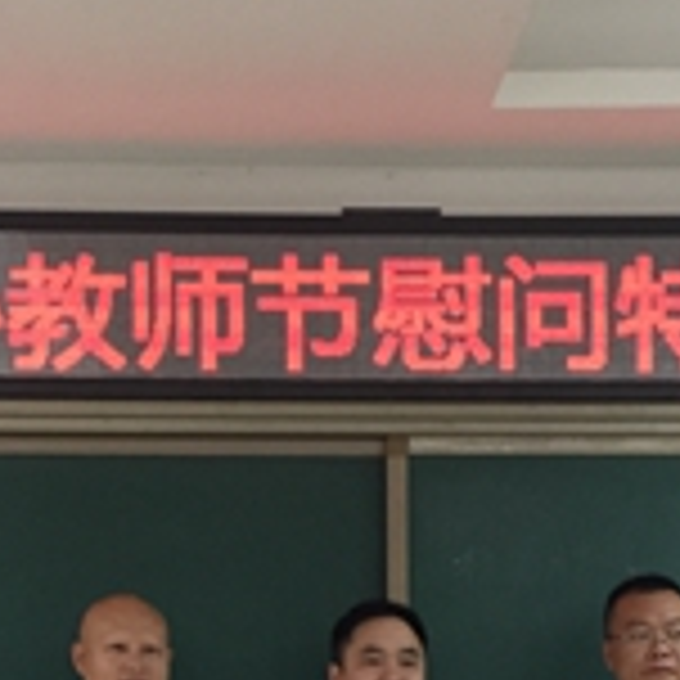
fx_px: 1889
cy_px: 660
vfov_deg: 19.9
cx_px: 315
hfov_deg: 20.4
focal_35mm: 85
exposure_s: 1/33
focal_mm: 4.15
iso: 200
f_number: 2.2
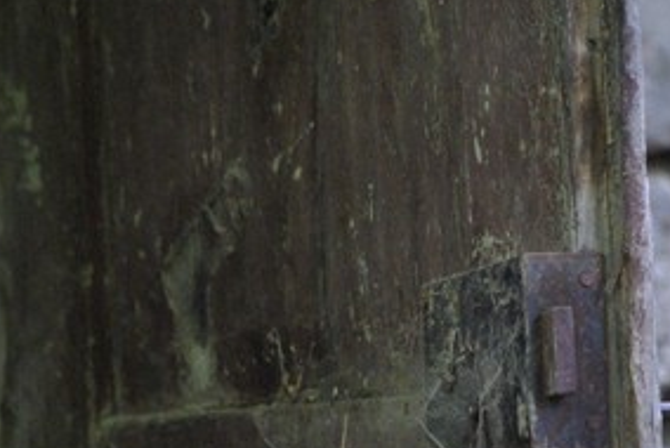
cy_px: 380
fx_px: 12575
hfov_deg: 3.1
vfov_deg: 2.0
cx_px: 491
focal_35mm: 675
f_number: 5.6
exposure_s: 1/90
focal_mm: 200
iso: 1600
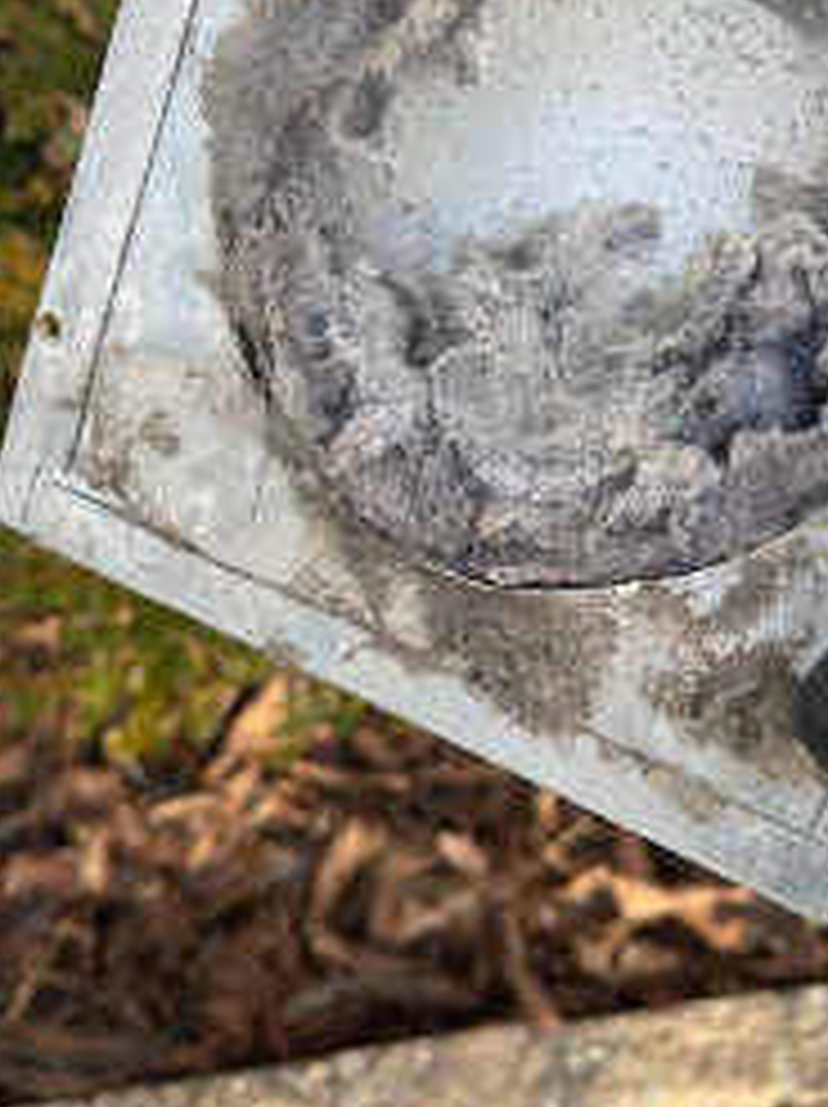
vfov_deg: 39.0
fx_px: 1534
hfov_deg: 29.9
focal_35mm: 48
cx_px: 578
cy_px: 322
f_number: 1.8
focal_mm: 4
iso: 20
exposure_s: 1/695
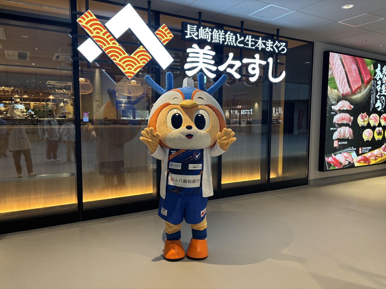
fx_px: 290
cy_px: 144
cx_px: 193
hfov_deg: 67.3
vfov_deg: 53.1
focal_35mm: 26
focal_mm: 5.96
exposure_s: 1/120
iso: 125
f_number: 1.6
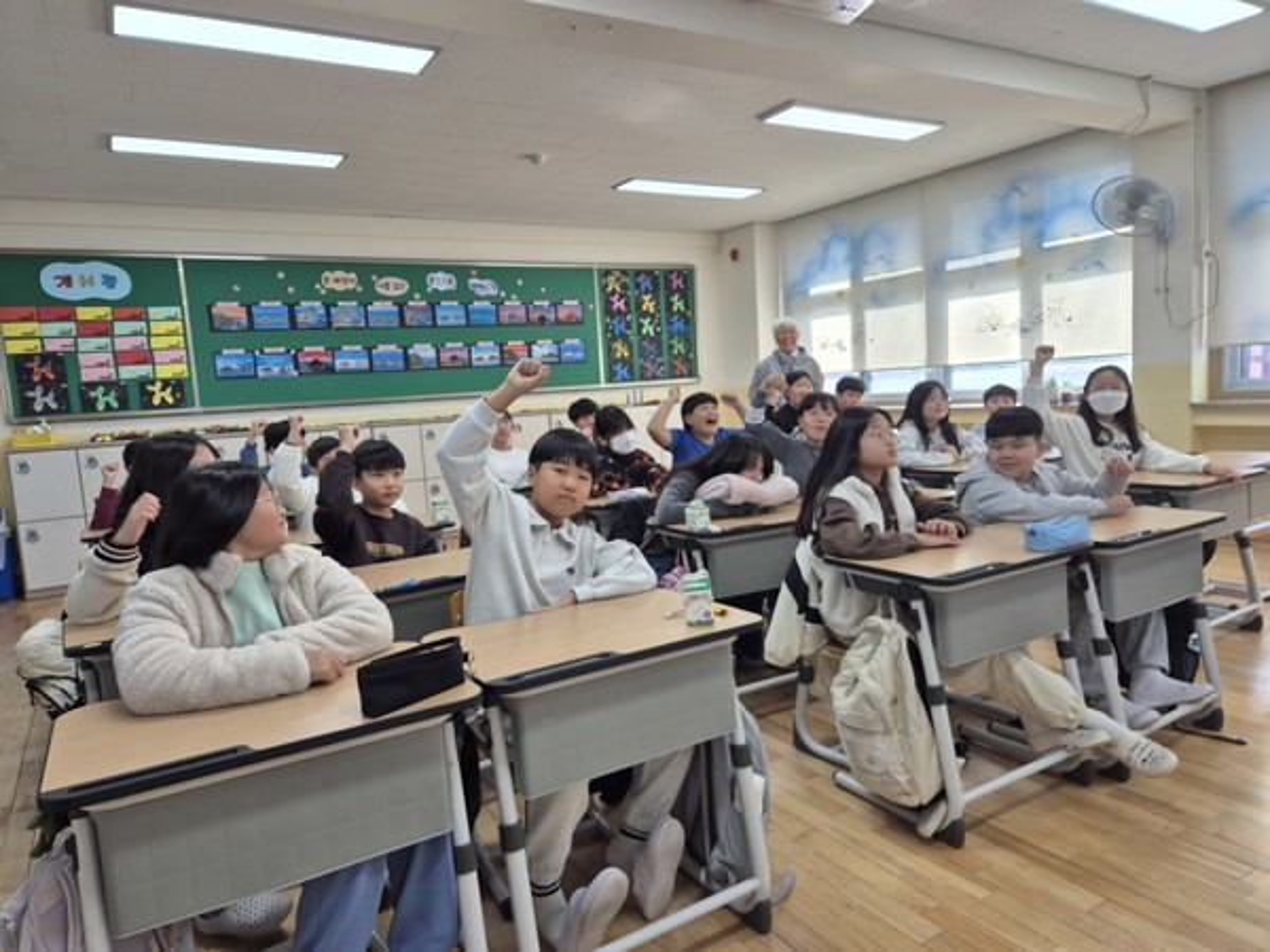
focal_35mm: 23
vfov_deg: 58.9
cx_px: 635
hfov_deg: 73.9
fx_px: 844
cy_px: 476
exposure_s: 1/120
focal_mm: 5.4
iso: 32
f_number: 1.8
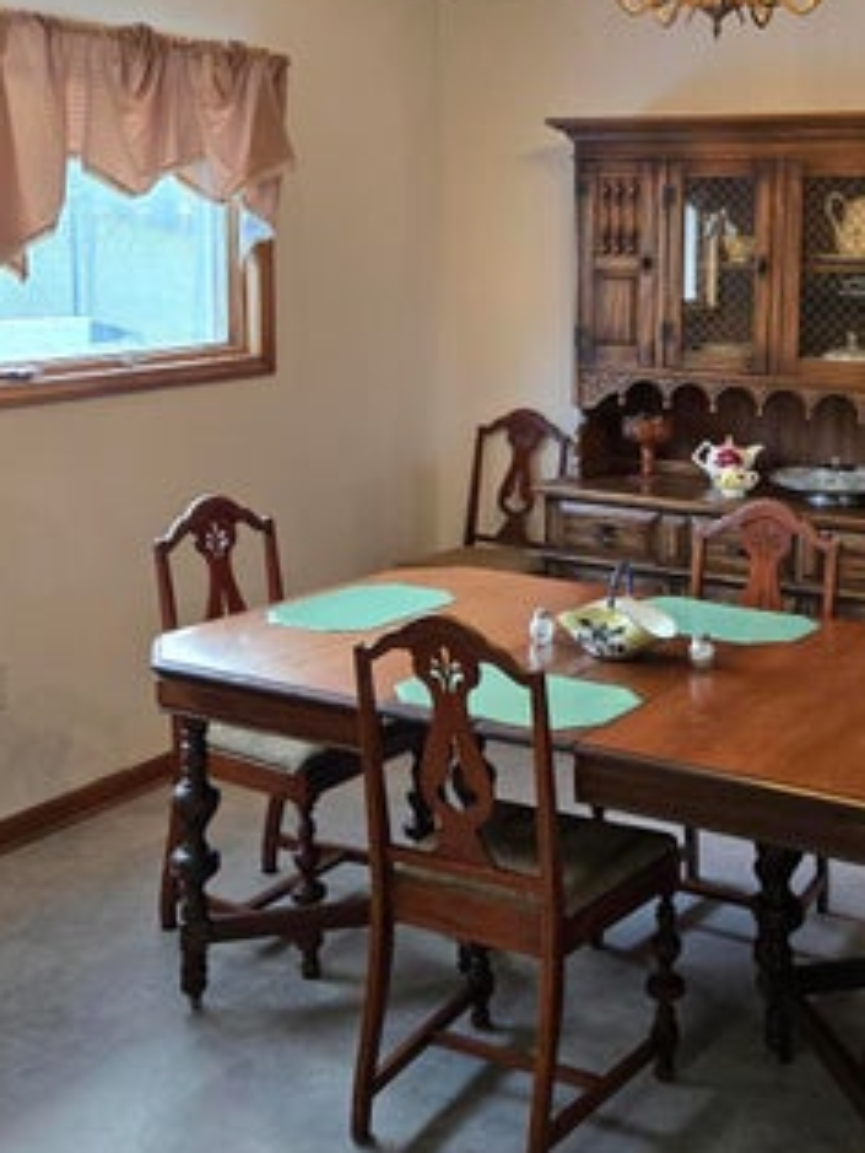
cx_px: 633
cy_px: 420
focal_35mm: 47
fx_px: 1565
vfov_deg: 40.1
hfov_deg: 30.5
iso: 100
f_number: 1.8
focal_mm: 5.4
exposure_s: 1/120
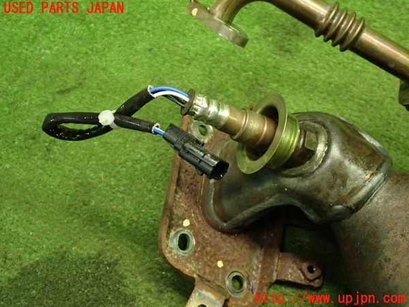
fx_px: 425
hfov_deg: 51.4
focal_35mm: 36
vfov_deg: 39.7
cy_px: 154
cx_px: 204
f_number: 2.5
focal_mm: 6.37
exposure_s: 1/40
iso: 500
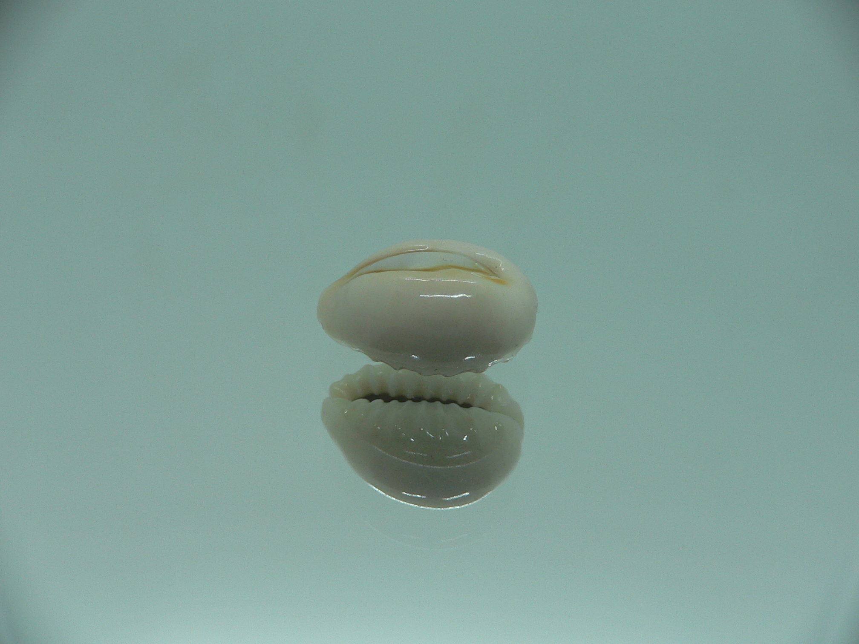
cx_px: 430
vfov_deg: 40.7
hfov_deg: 52.6
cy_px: 322
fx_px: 869
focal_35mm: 35
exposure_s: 1/80
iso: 80
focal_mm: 4.6
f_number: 2.8
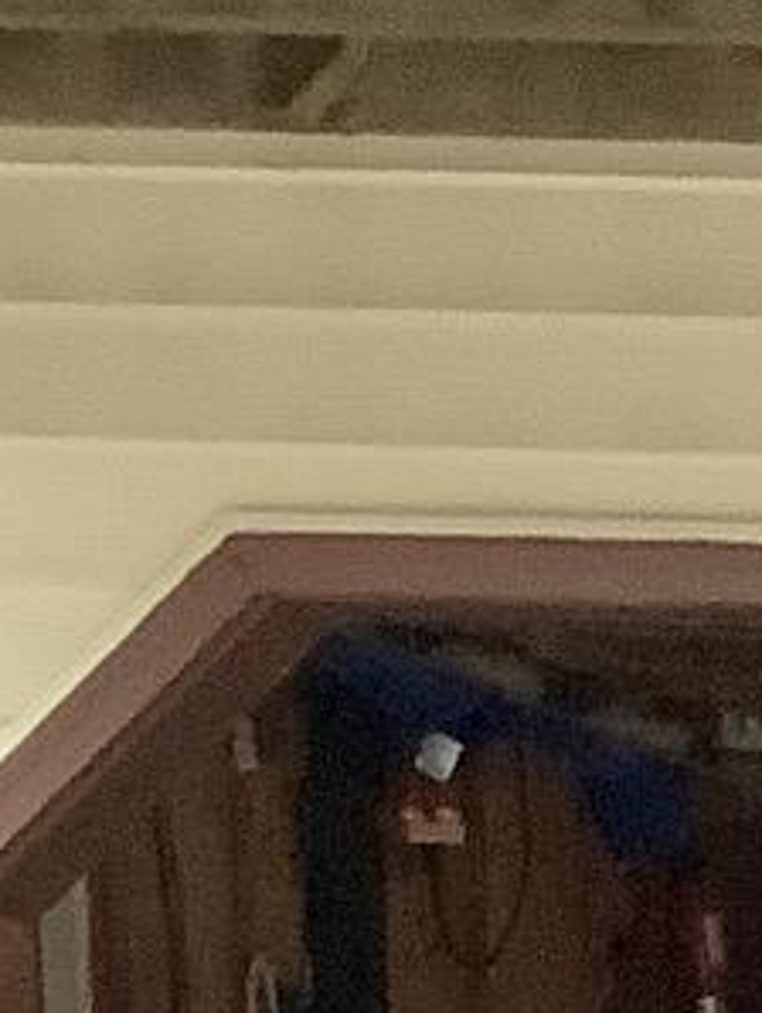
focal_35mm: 213
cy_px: 2050
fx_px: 6243
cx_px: 3286
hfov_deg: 5.7
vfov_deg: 8.8
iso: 250
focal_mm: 3.3
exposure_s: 1/60
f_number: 2.4
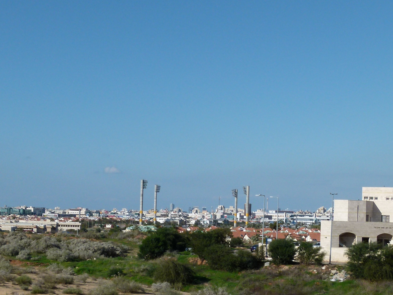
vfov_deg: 19.1
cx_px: 220
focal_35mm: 77
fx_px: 874
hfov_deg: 25.3
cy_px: 197
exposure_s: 1/1600
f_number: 4
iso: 100
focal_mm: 7.9
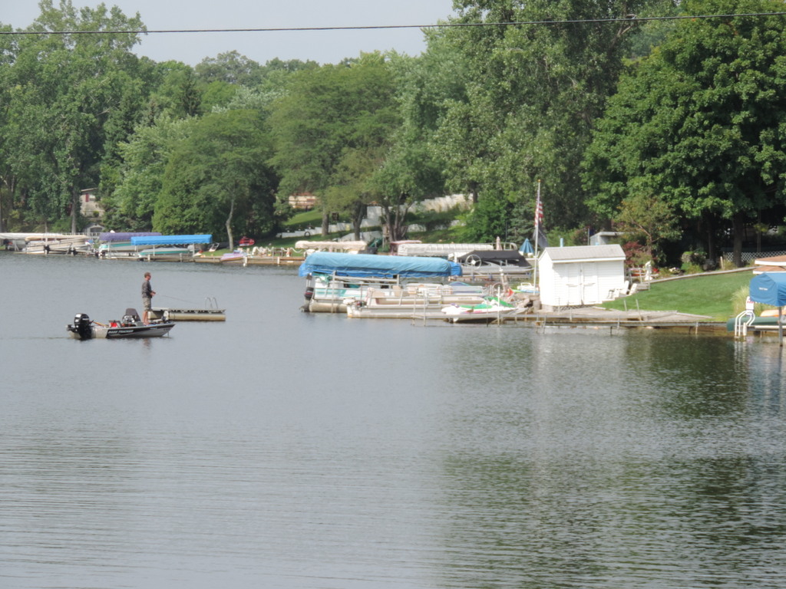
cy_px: 294
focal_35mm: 185
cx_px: 393
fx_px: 4201
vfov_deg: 8.0
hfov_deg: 10.7
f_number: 4.6
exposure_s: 1/400
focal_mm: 33
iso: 80
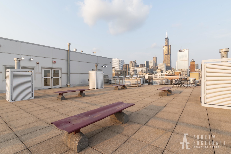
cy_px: 77
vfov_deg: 72.1
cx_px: 116
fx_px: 106
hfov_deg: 95.0
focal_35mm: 16
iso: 125
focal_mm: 11
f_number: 20
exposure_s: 1/20
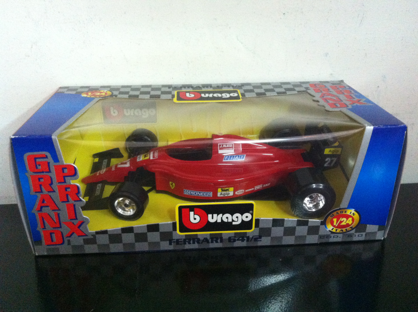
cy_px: 156
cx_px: 209
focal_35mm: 35
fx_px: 422
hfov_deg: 52.7
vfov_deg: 40.6
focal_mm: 3.85
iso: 640
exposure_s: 1/15
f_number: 2.8
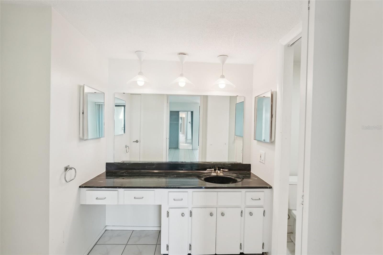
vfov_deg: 73.7
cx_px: 192
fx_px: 170
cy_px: 128
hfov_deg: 96.7
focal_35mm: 16
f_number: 5
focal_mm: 16
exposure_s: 1/60
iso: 400
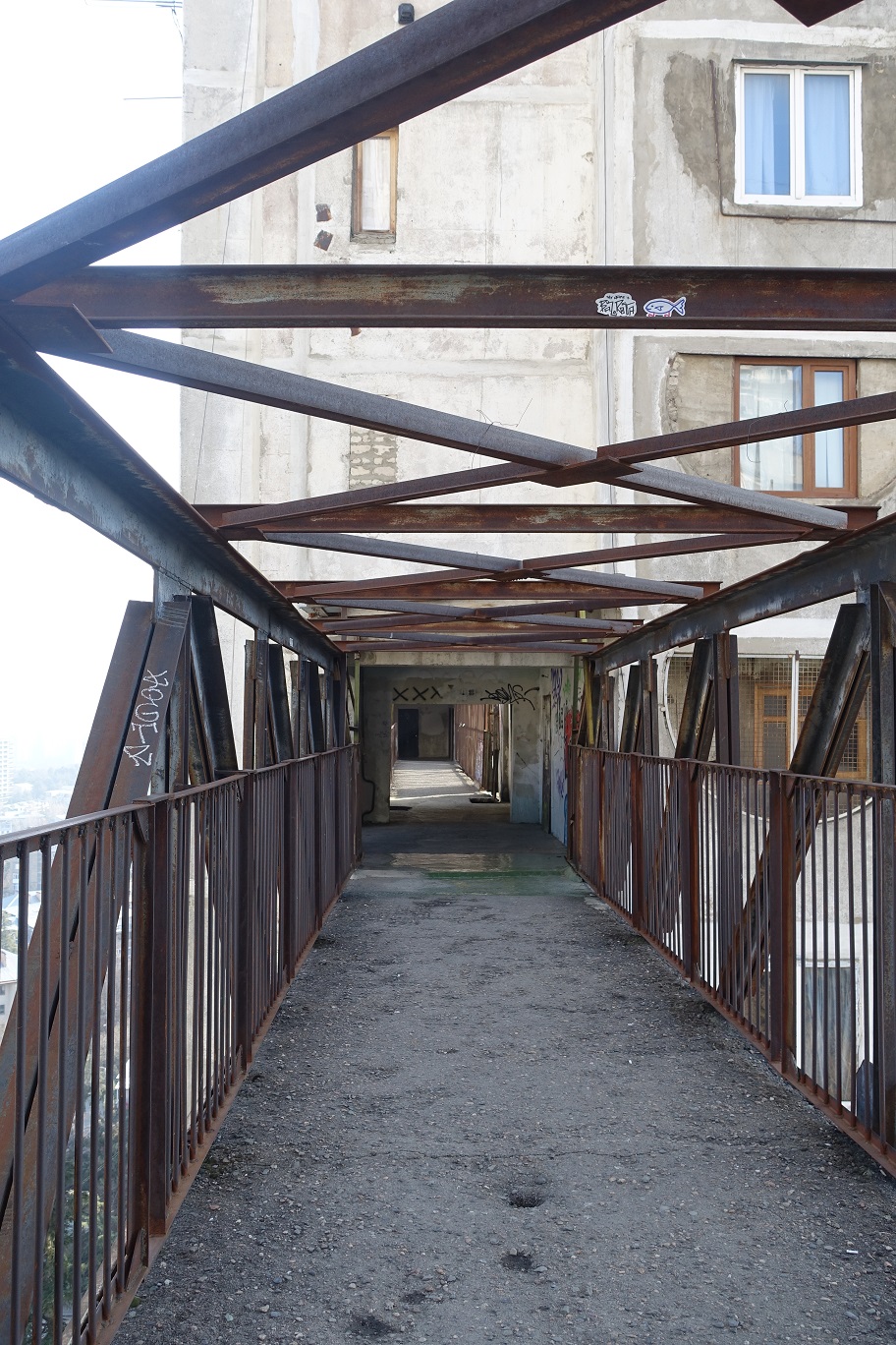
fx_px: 1232
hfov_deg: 40.0
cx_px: 448
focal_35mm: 33
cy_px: 672
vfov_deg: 57.2
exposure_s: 1/160
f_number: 4
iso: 125
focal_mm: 11.93
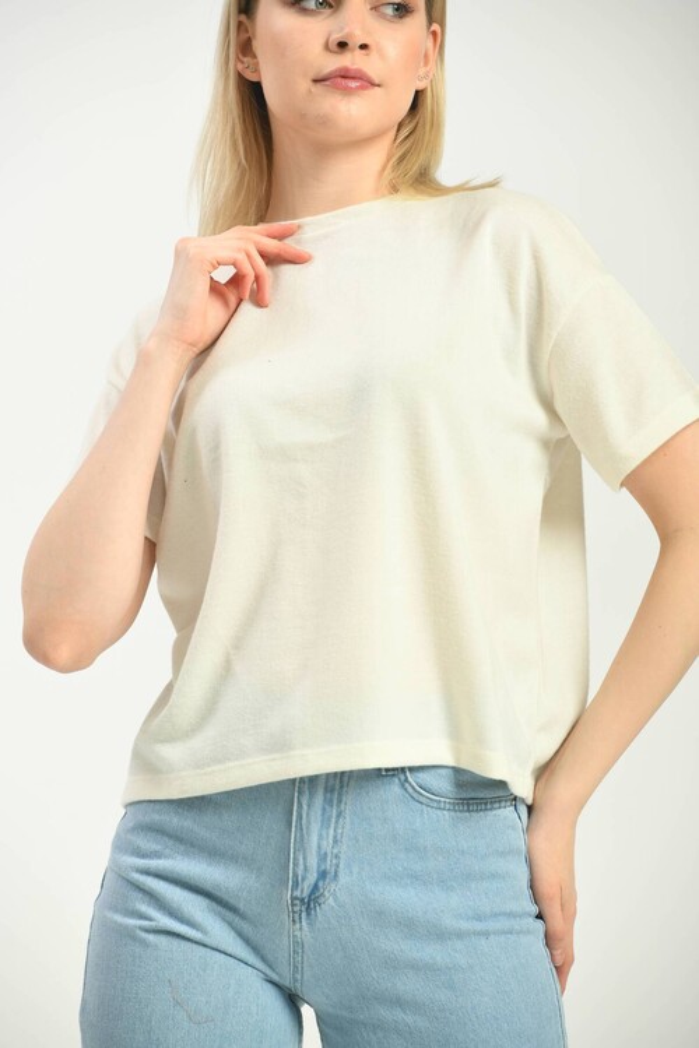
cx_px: 350
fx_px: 5825
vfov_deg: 10.3
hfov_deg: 6.9
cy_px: 524
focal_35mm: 200
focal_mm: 200
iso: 100
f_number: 6.3
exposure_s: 1/160
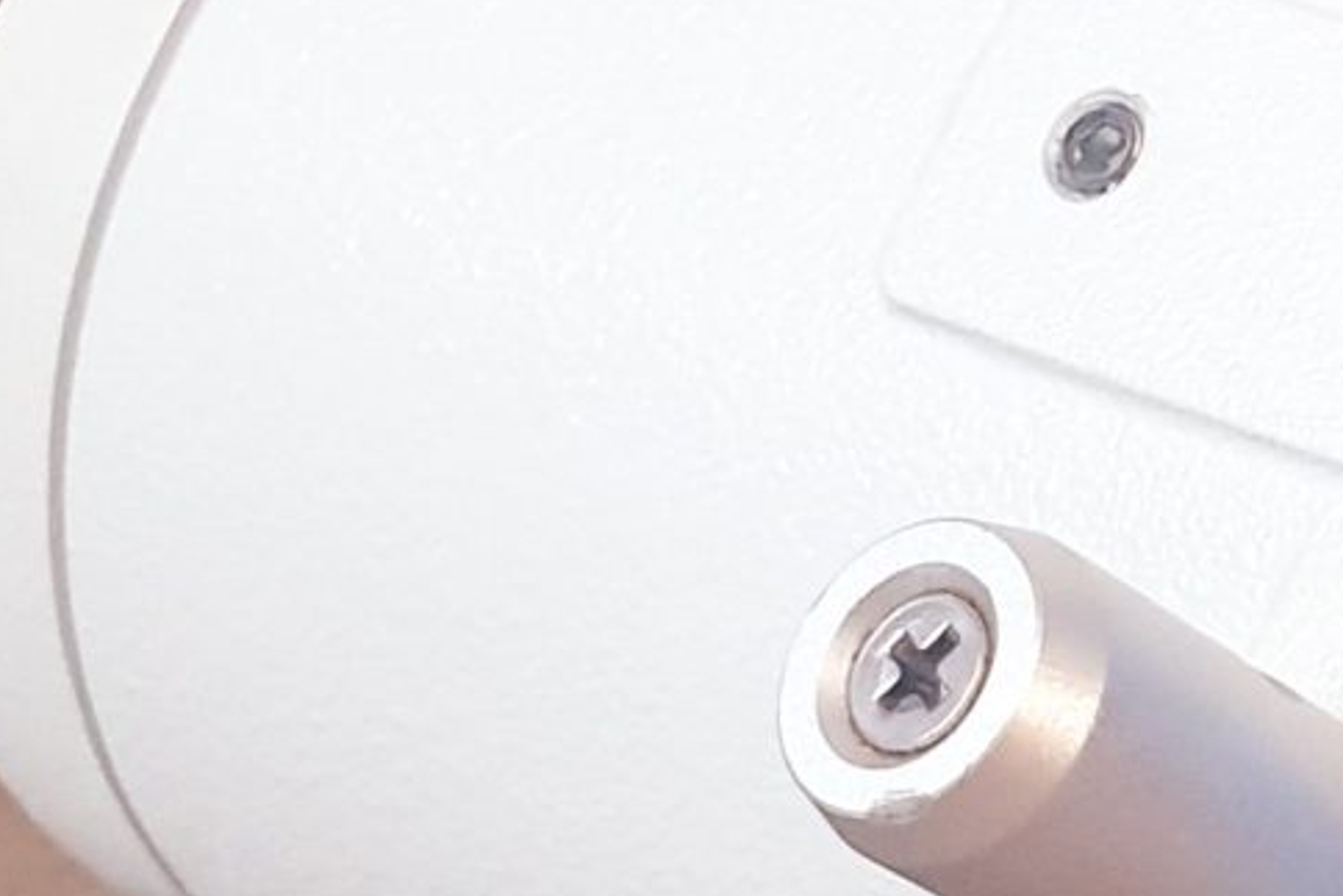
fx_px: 5336
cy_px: -438
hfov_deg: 13.1
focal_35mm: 143
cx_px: 2317
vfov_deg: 9.3
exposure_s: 1/50
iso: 320
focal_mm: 4.3
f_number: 2.4
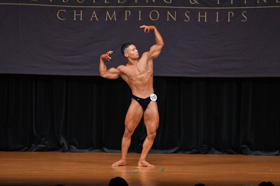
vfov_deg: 6.1
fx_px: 1749
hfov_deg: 9.2
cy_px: 93
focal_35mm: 225
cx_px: 140
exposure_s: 1/400
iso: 4000
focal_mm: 150
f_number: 5.6
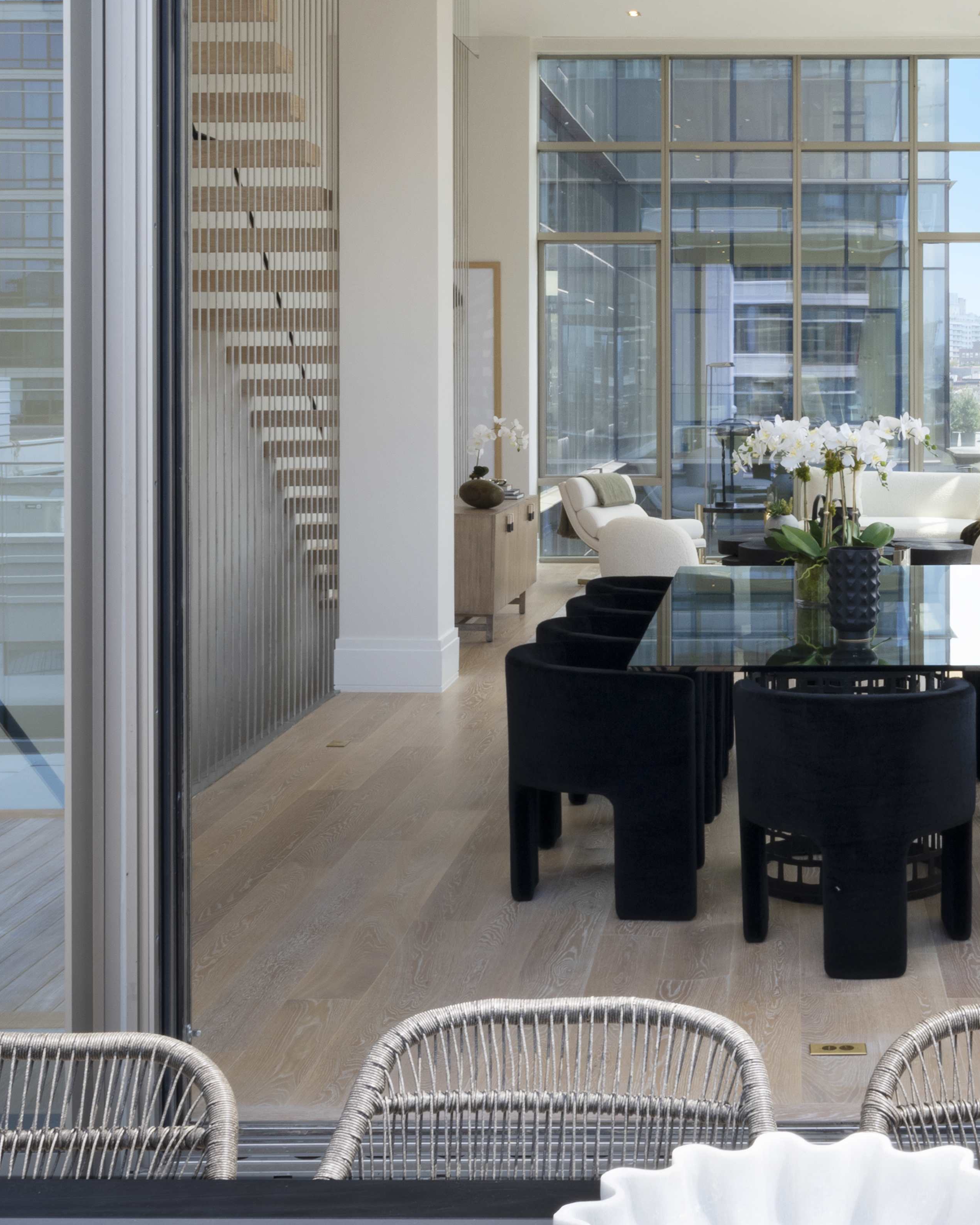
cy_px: 451
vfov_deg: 37.8
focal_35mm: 49
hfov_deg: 30.1
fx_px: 1777
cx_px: 780
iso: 100
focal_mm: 20
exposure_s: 1/20
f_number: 18
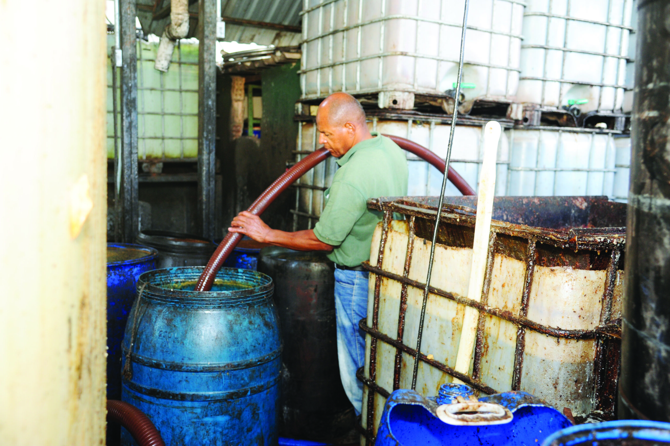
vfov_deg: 37.8
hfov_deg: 54.5
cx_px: 335
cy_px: 223
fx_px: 651
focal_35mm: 35
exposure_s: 1/80
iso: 1250
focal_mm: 35
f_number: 4
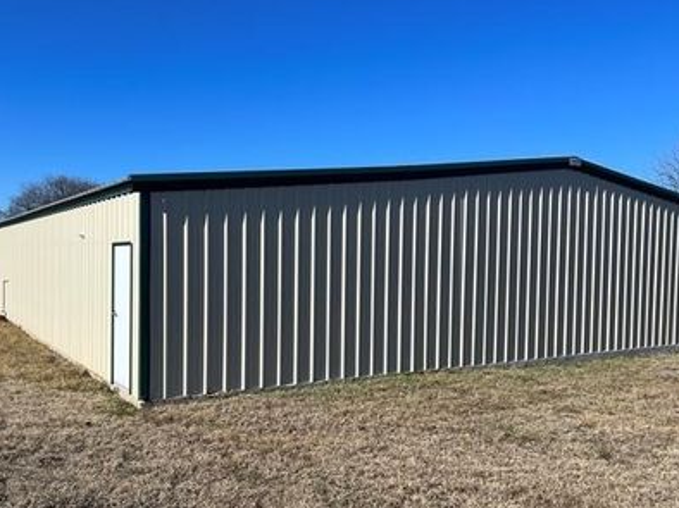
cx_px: 331
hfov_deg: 55.4
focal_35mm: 33
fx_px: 647
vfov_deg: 42.8
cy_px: 280
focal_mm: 5.7
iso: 50
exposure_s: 1/5319
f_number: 1.5
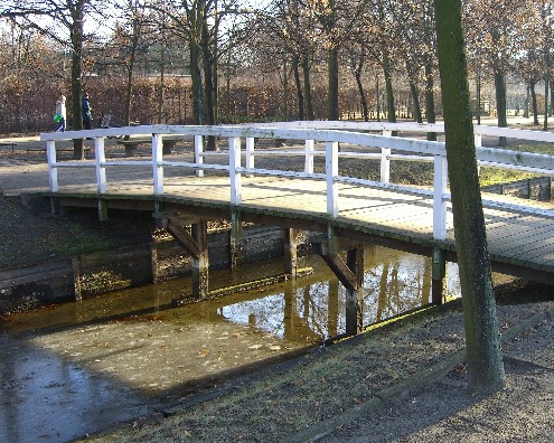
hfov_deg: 40.1
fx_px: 754
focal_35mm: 46
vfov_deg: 32.7
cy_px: 241
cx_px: 337
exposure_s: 1/125
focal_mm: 7.9
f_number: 2.8
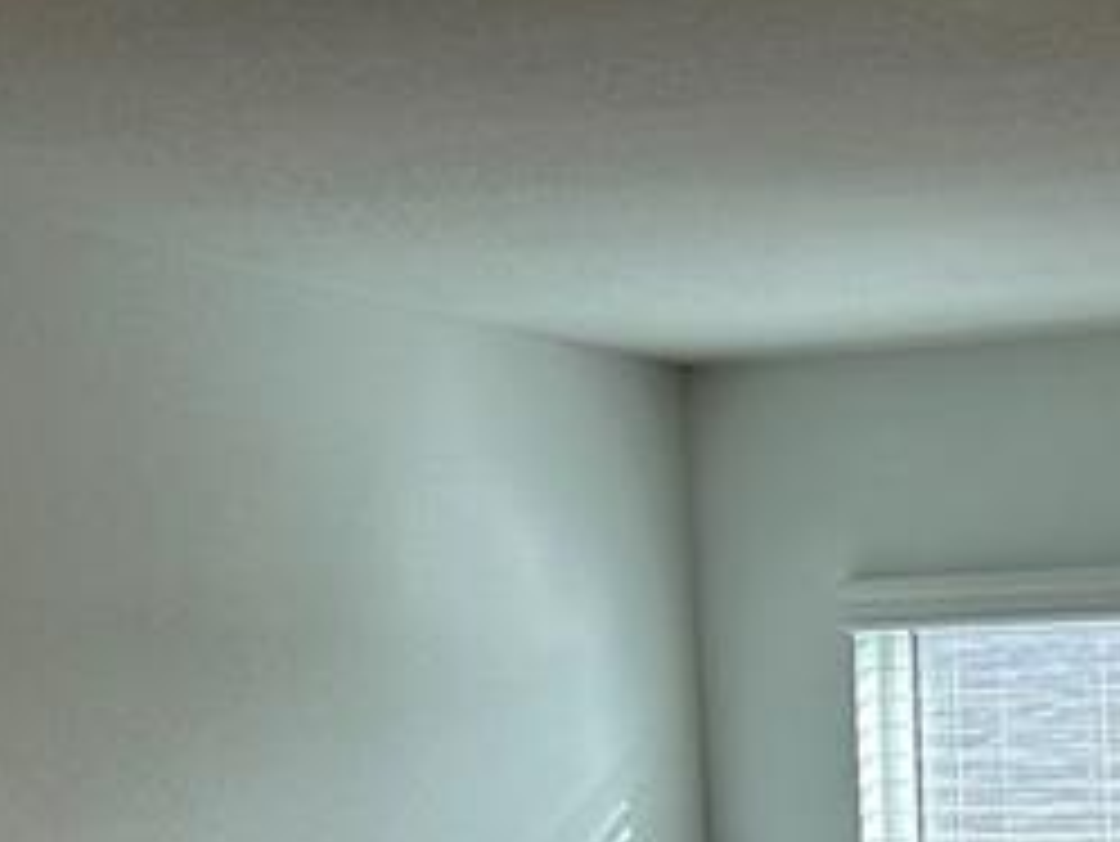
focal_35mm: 107
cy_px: 1571
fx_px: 3464
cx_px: 1412
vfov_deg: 12.5
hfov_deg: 17.4
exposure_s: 1/124
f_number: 1.5
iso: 64
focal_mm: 5.7
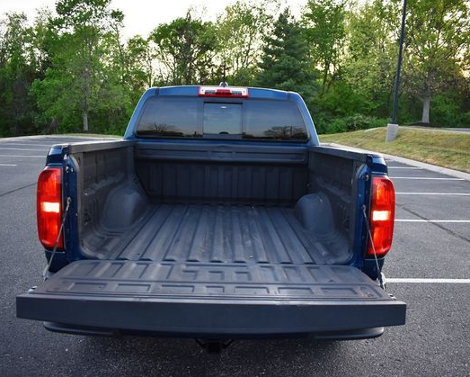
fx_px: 431
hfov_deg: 57.1
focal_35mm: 31
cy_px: 186
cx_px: 239
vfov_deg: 47.1
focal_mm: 18
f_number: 3.5
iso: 400
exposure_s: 1/250
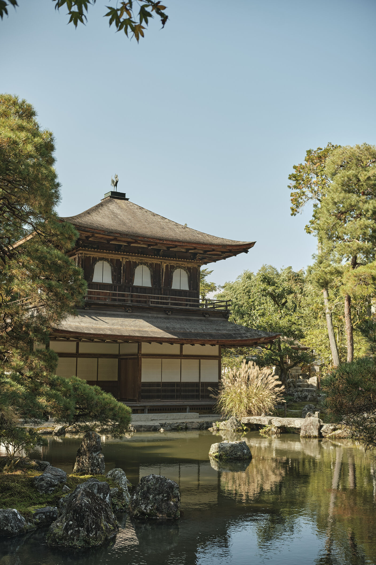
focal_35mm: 41
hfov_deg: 32.6
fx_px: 642
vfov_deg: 47.4
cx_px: 188
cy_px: 282
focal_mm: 27
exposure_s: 1/250
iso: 160
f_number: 5
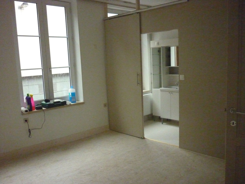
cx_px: 122
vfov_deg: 42.9
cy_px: 92
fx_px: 234
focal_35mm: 33
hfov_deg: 55.4
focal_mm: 5.5
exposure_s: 1/640
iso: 1600
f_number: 2.8
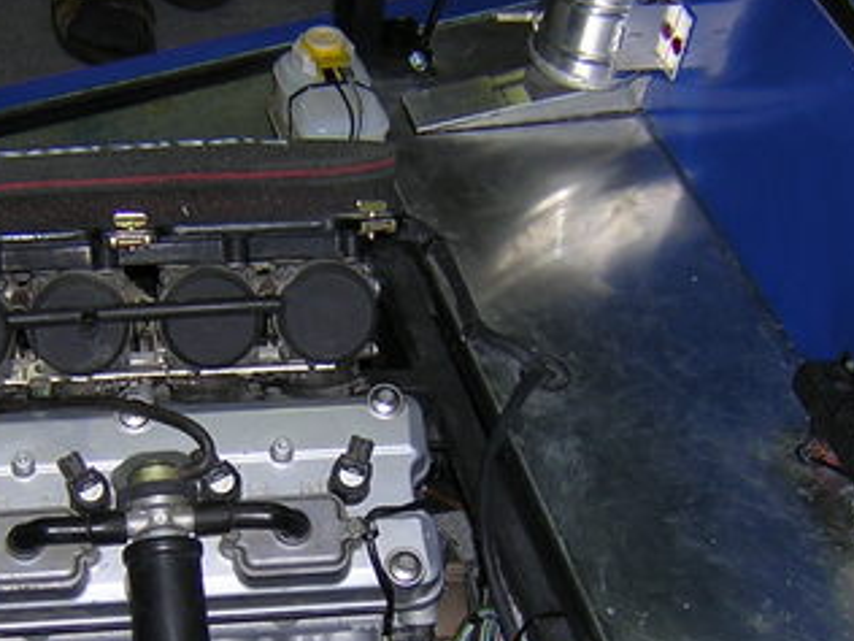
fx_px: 1801
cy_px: 460
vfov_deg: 20.1
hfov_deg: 26.6
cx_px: 308
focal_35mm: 73
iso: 100
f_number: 2.6
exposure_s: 1/60.1
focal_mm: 4.7
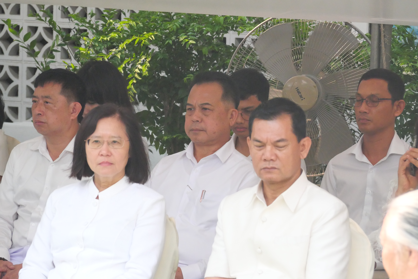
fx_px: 3253
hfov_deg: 7.4
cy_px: 140
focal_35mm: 280
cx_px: 209
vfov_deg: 4.9
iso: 4000
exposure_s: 1/1600
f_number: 7.1
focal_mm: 135
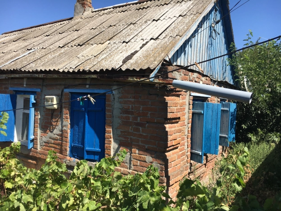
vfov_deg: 48.2
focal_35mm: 29
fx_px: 235
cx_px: 140
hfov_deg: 61.7
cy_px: 106
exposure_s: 1/1304
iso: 25
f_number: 2.2
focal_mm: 4.15
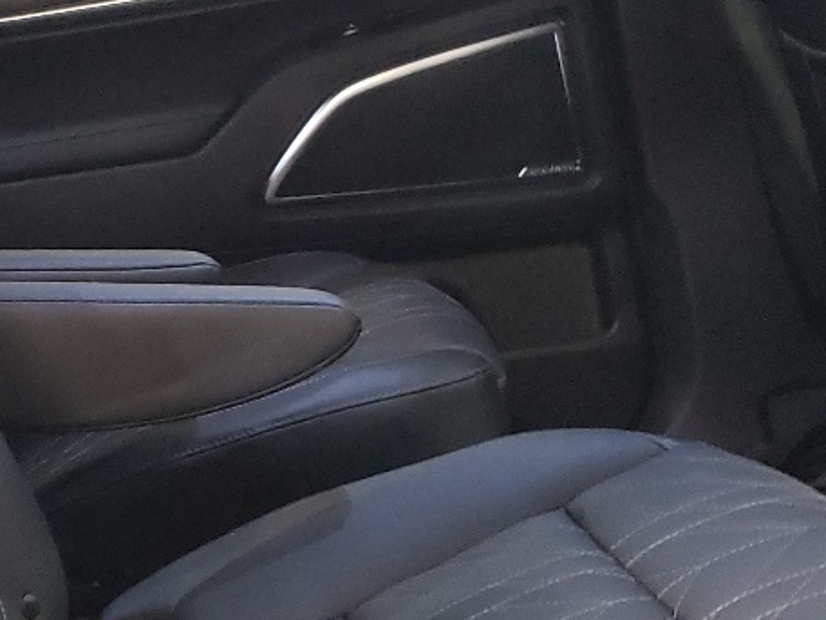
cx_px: 240
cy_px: 365
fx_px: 2172
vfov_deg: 16.2
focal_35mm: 91
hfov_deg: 21.4
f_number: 1.5
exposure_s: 1/24
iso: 482
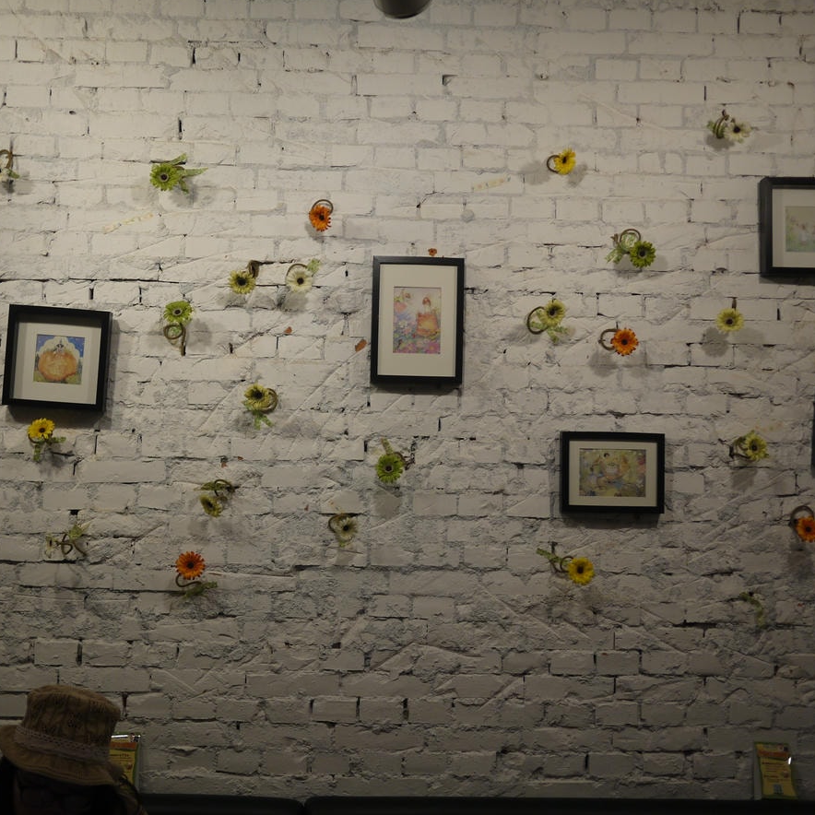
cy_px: 405
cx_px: 378
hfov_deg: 35.3
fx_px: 1279
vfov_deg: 35.4
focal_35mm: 48
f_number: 1.7
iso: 160
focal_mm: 20
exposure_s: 1/100
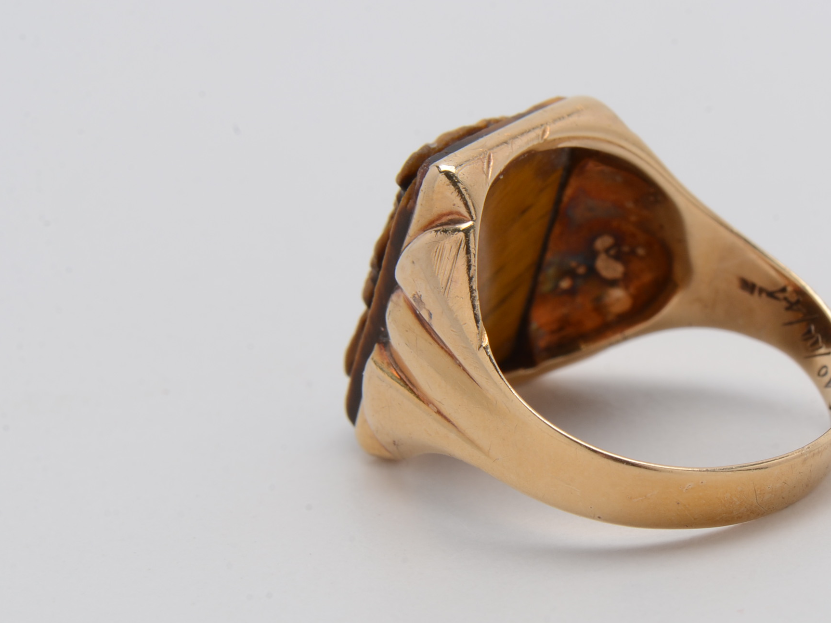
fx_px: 4193
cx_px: 530
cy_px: 323
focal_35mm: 175
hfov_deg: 11.3
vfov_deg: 8.5
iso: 200
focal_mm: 85
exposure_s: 1/125
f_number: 18
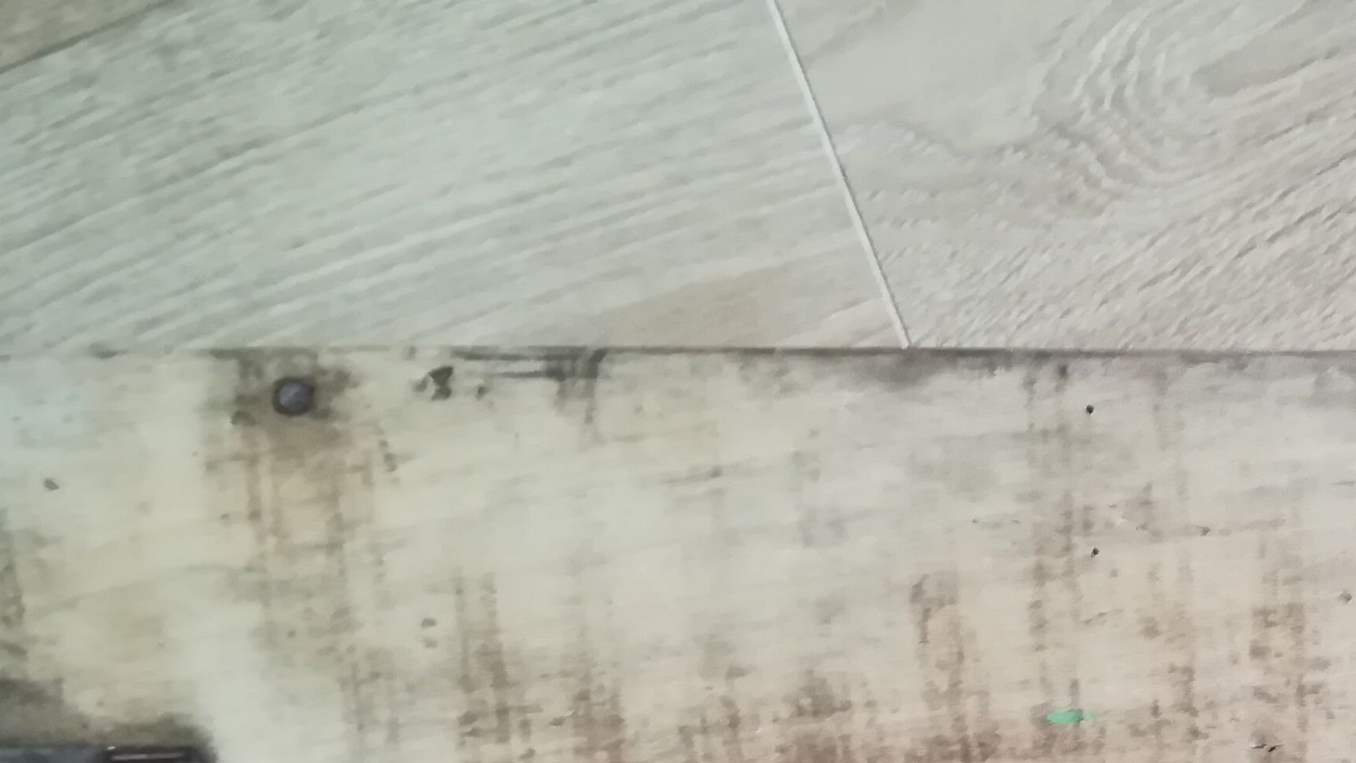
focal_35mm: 65
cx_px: 1412
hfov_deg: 29.8
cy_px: 947
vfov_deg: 17.6
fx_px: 2337
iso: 400
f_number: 2.2
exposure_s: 1/25
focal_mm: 3.83
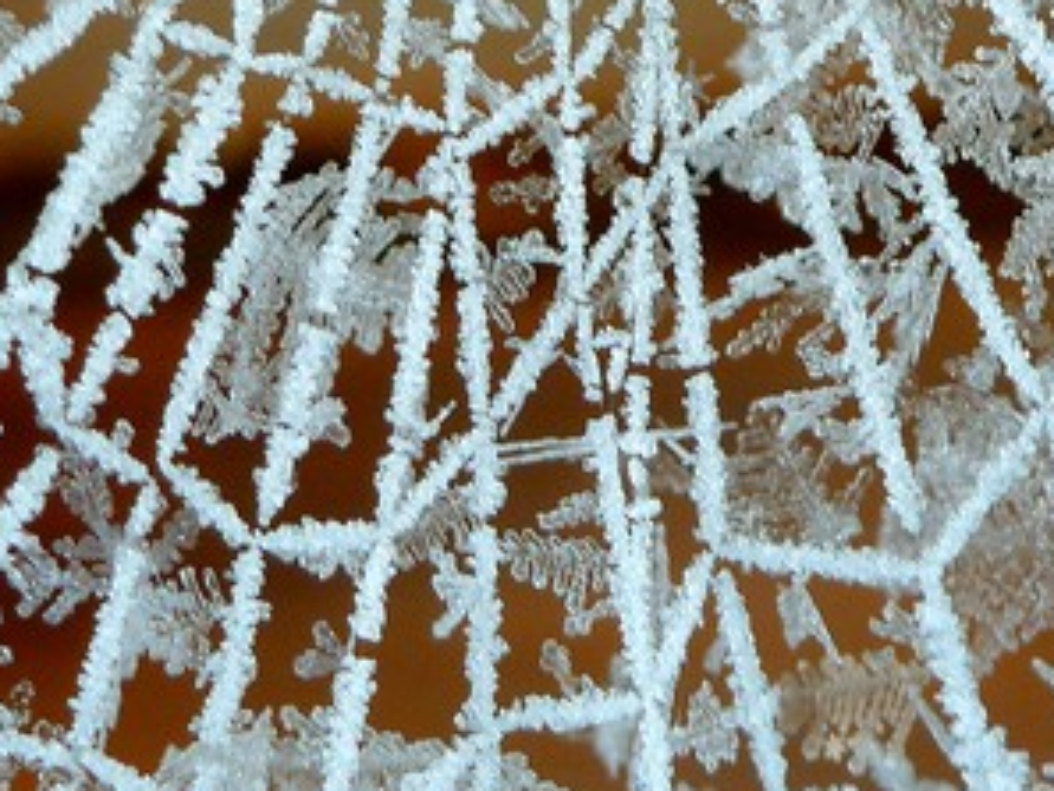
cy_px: -142
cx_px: 497
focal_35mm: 132
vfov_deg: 11.0
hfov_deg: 14.9
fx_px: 4021
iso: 100
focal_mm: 8.7
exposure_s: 1/80
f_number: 4.1
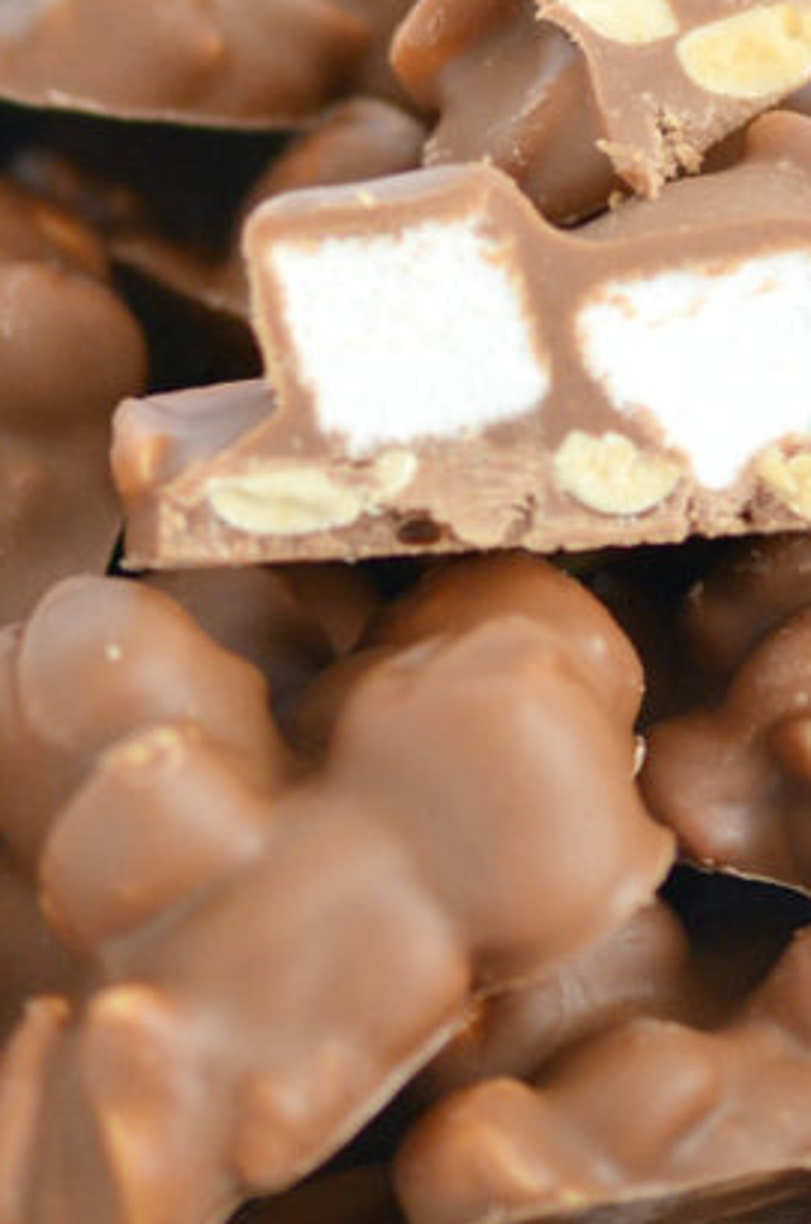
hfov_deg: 3.5
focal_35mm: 394
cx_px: 664
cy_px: 233
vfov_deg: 5.2
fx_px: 13378
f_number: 3.5
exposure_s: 1/200
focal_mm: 105
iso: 800
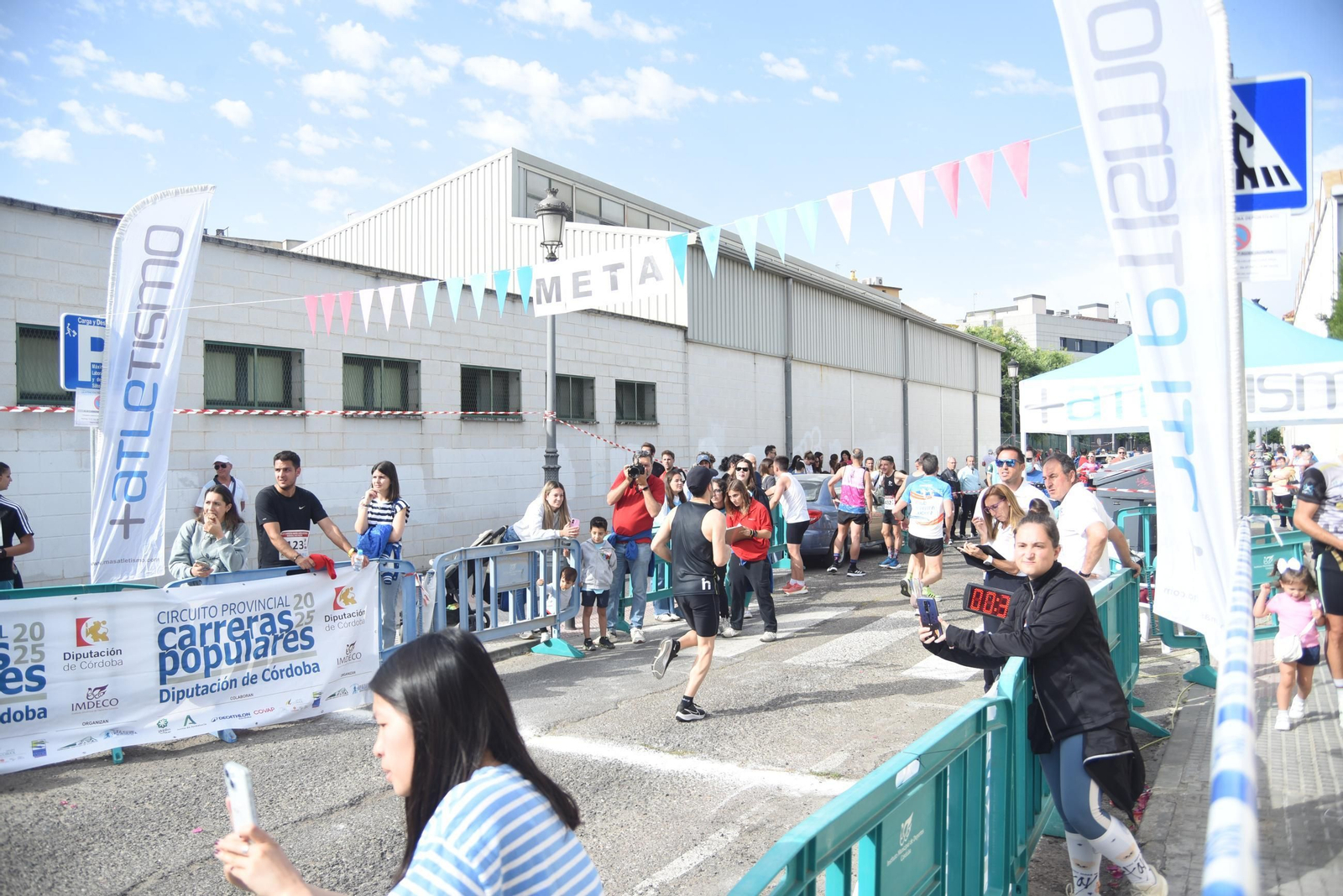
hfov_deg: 63.6
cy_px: 448
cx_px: 672
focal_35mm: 29
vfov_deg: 45.0
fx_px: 1082
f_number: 6.3
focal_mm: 29
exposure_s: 1/640
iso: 220
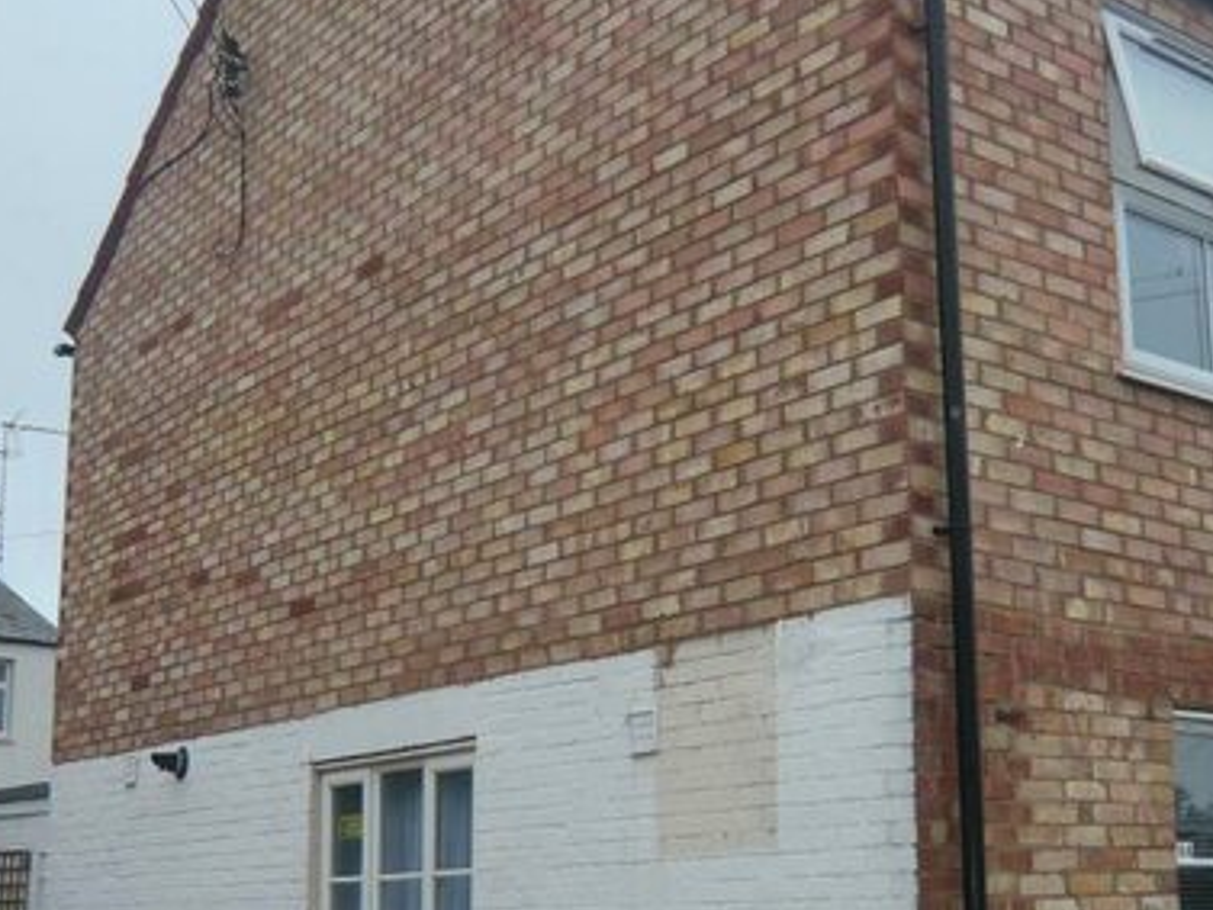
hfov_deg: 36.6
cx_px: 772
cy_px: 503
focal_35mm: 52
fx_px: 1823
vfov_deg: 28.0
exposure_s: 1/250
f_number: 2.8
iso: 100
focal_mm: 4.6
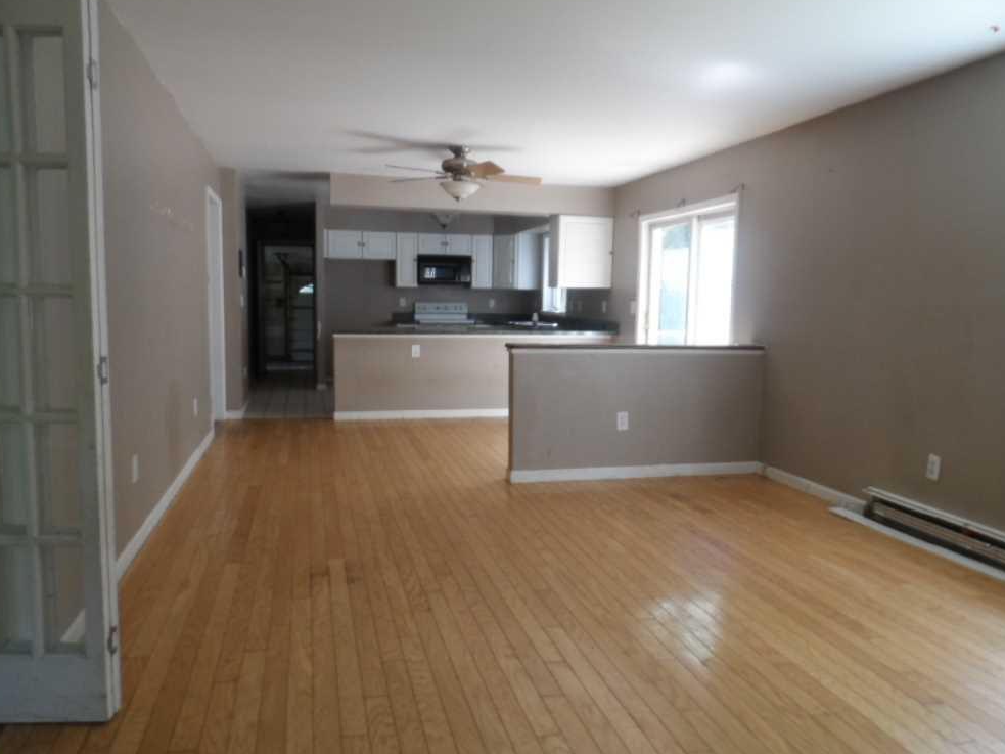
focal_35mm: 25
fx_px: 726
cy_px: 379
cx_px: 510
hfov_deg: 69.4
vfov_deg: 54.9
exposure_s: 1/30
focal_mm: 4
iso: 200
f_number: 3.2
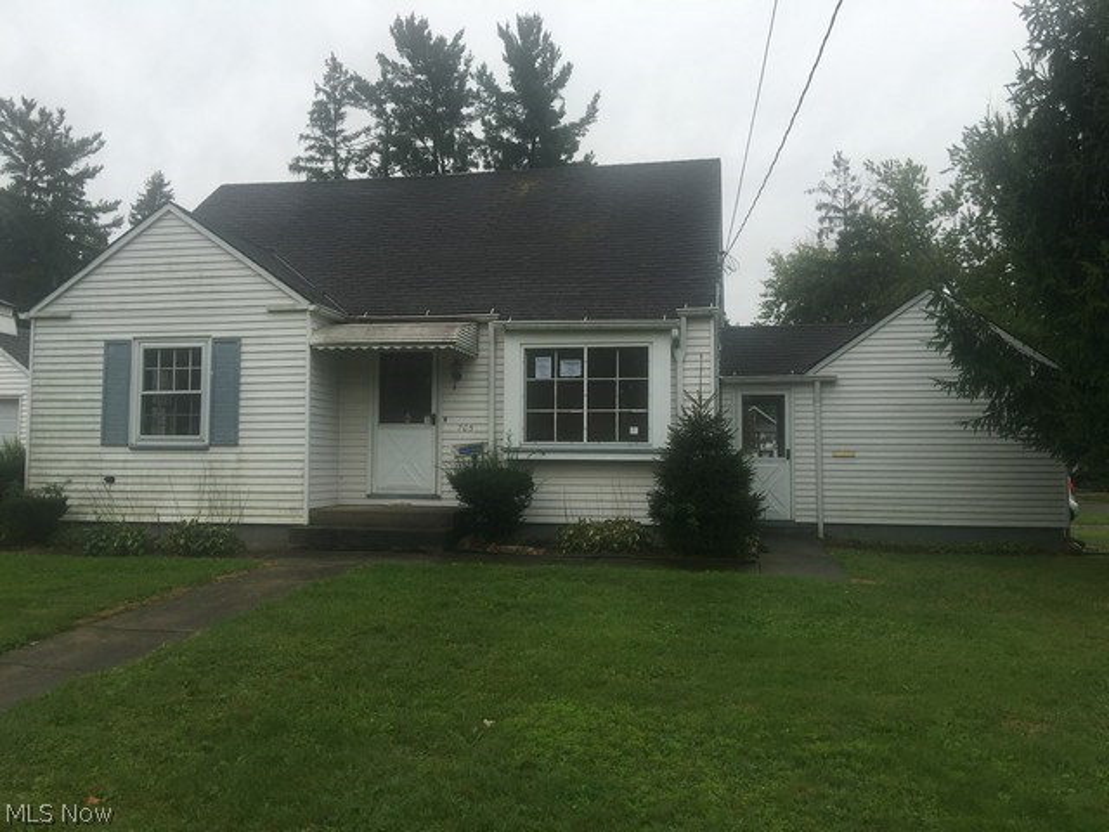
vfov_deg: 48.2
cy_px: 416
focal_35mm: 29
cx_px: 554
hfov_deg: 61.7
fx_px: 929
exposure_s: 1/353
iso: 25
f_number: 2.2
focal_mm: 4.15
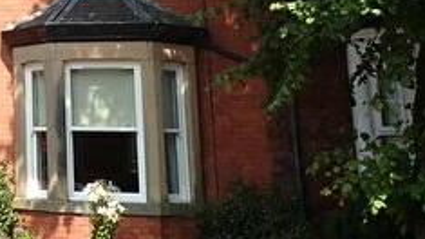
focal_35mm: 81
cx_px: -146
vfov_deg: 14.3
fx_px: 913
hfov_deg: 22.9
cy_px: -68
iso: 100
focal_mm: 4.5
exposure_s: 1/500
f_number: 2.8
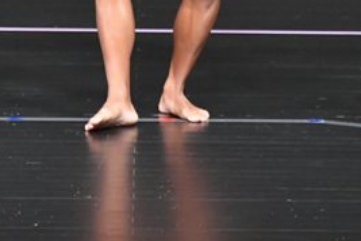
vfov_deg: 1.4
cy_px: -99
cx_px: 202
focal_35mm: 1001
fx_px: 10037
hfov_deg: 2.1
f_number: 5.6
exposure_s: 1/400
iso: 5000
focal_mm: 230
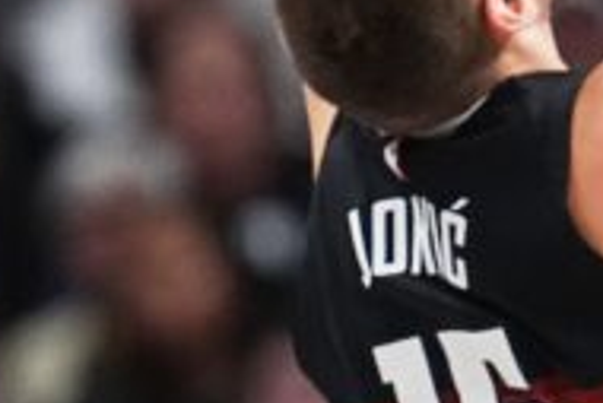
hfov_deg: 1.0
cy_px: -71
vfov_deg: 0.6
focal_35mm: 2157
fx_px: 36156
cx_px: 562
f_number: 3.5
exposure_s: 1/1600
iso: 5000
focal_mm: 400
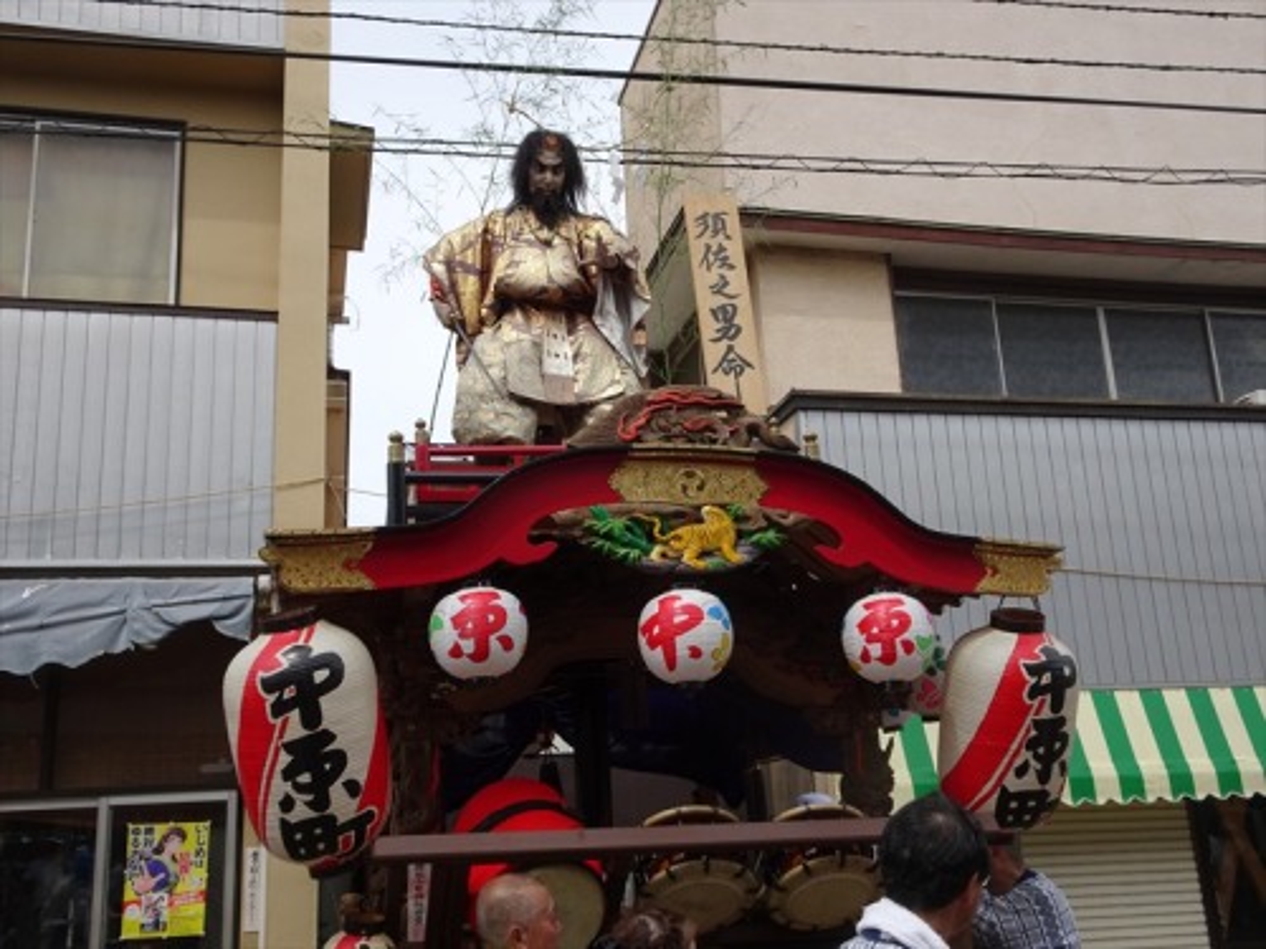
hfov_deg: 54.0
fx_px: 1243
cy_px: 474
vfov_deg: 41.8
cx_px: 633
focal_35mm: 34
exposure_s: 1/640
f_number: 4
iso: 80
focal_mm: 5.79
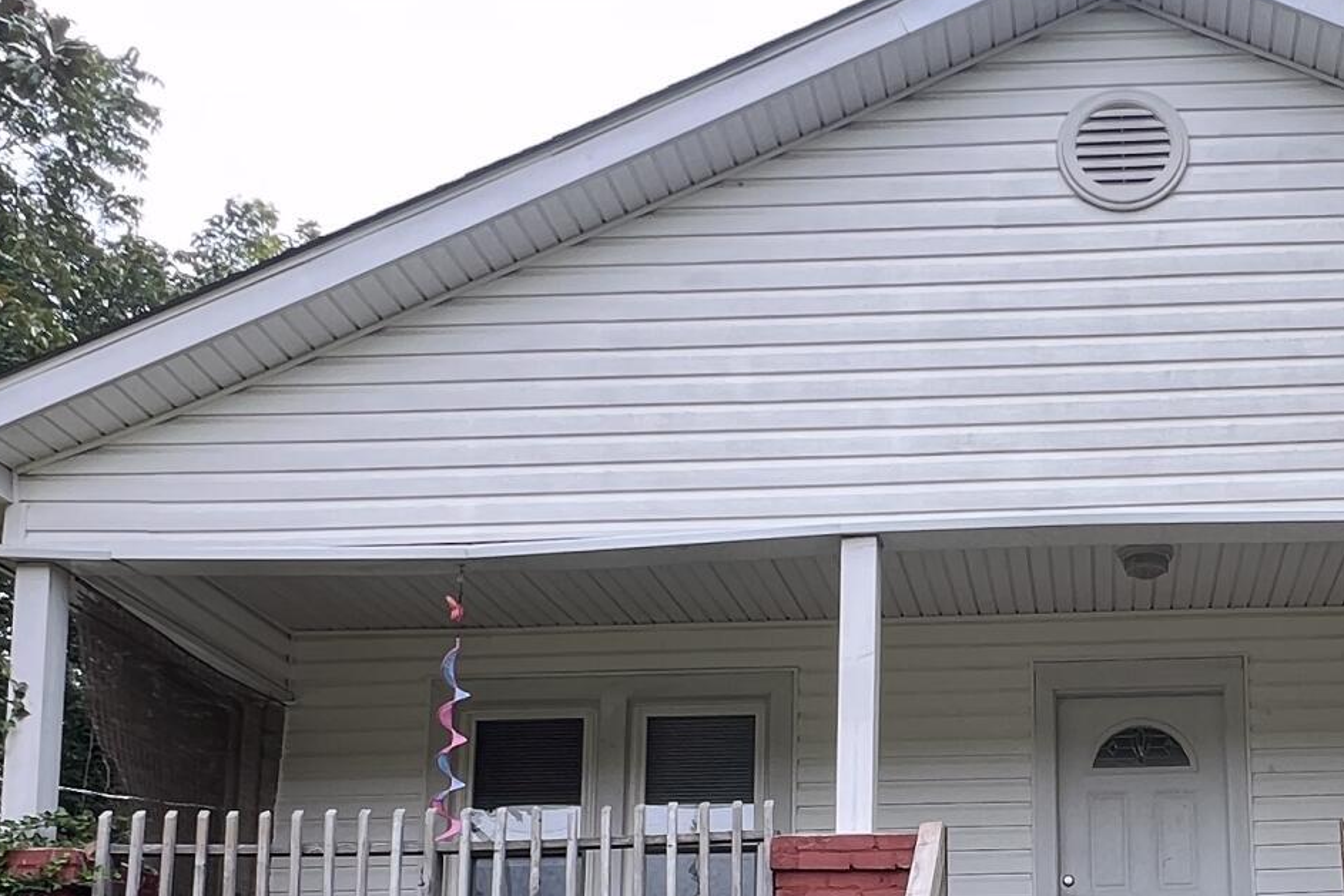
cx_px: 1119
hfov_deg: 42.9
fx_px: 1605
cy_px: 903
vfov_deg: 29.1
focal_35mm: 43
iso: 32
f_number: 1.8
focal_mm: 1.57
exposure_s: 1/184
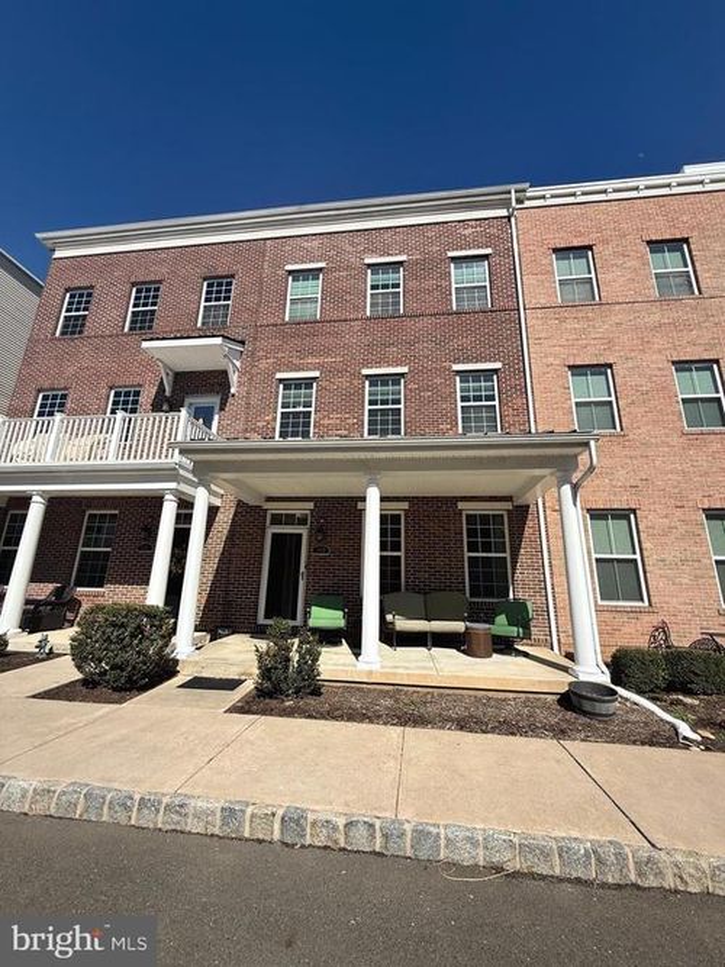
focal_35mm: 14
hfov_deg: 85.7
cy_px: 484
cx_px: 362
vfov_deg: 102.1
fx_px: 391
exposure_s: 1/2237
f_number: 2.2
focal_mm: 2.22
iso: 50
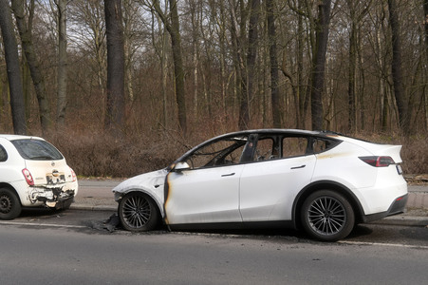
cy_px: 142
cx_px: 214
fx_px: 535
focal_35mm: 45
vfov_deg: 29.8
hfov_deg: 43.6
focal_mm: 30
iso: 640
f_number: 7.1
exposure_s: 1/800
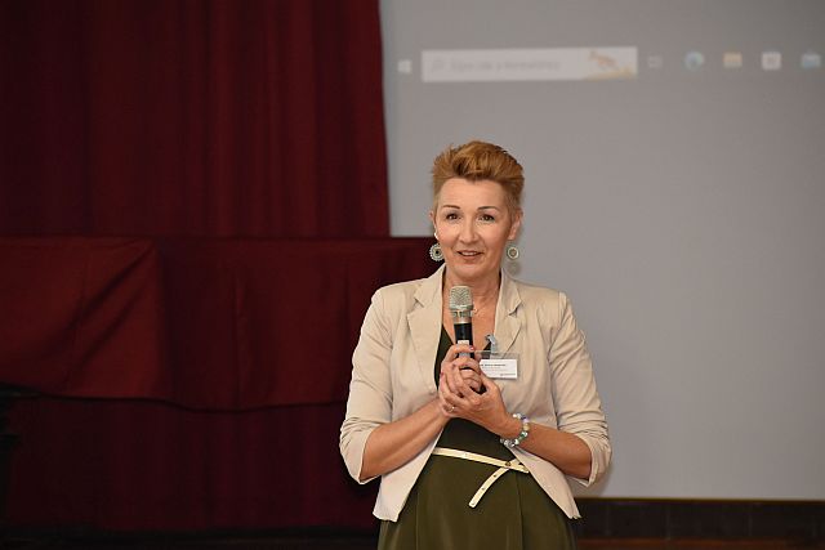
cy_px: 275
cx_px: 412
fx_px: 5673
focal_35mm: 248
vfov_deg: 5.6
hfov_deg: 8.3
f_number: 5
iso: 1600
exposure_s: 1/60
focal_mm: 165
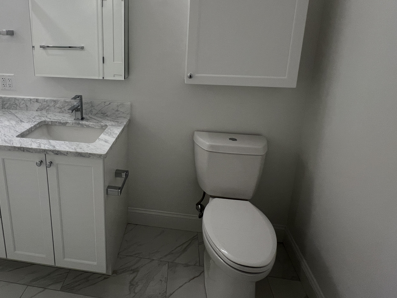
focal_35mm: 21
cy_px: 98
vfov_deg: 61.8
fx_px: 241
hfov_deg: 77.4
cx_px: 146
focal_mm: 1.57
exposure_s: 1/63
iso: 80
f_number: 1.8
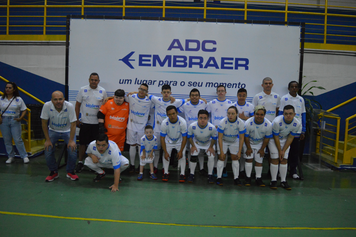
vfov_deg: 47.8
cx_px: 178
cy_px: 118
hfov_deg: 67.4
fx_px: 267
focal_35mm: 27
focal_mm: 18
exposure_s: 1/400
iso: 3200
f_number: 3.5
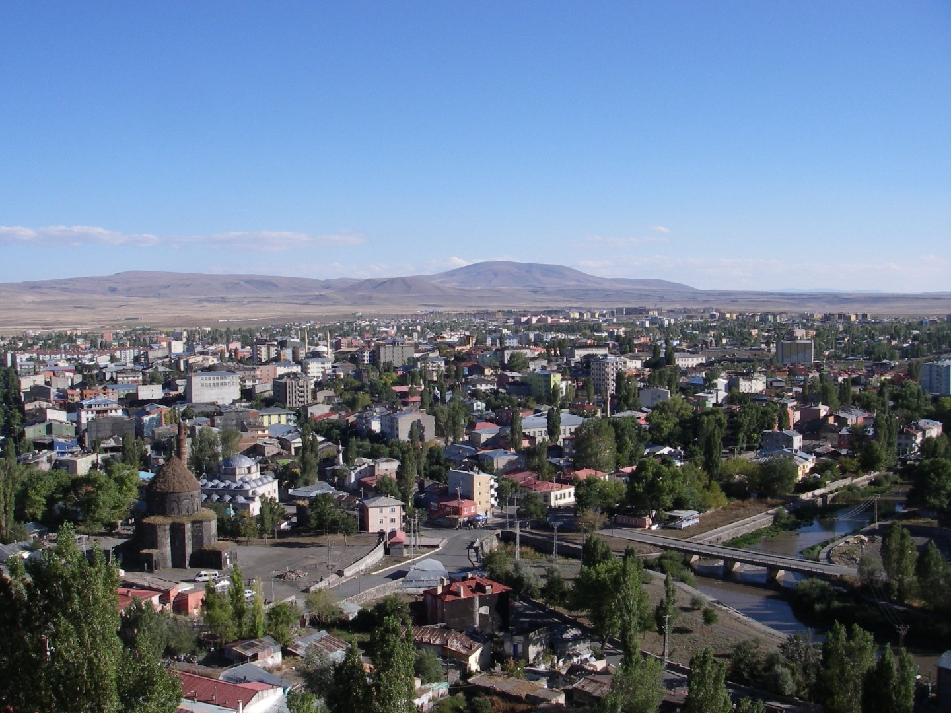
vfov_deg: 37.7
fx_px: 1044
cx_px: 476
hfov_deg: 49.0
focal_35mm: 38
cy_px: 356
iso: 80
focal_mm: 6.3
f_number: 6.6
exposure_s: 1/250
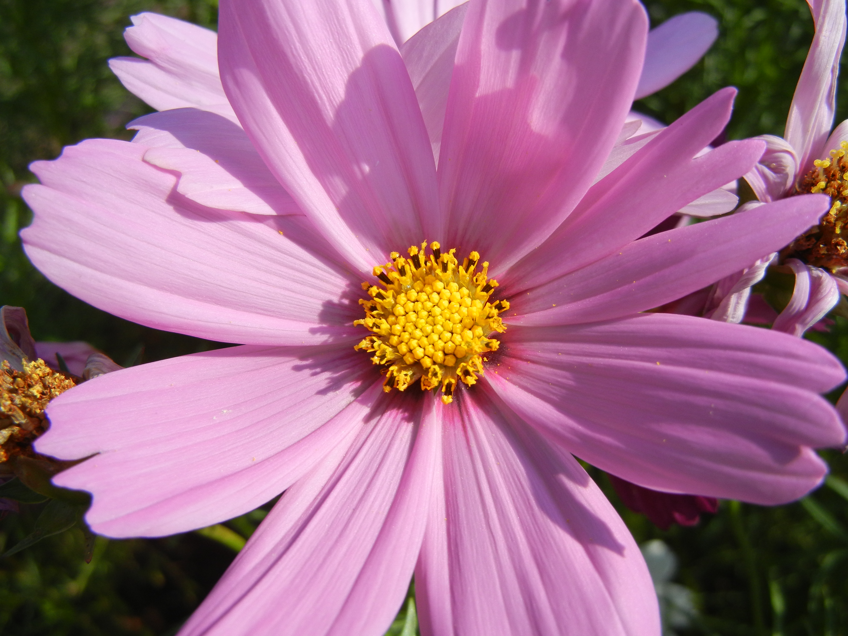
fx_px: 833
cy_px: 318
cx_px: 424
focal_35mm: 34
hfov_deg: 54.0
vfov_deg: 41.8
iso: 160
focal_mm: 6.2
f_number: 7.2
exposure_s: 1/430
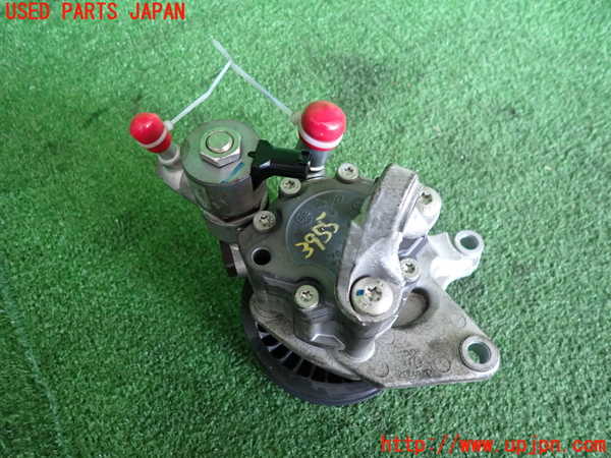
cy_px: 229
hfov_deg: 69.4
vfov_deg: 54.9
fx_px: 441
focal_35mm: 25
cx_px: 306
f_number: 2
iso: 250
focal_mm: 4.5
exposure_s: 1/30
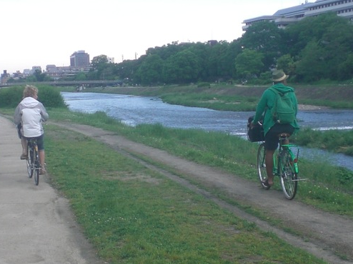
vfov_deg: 19.1
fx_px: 785
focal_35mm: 77
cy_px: 130
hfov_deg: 25.3
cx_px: 189
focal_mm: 6.3
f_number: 3.1
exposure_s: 1/80
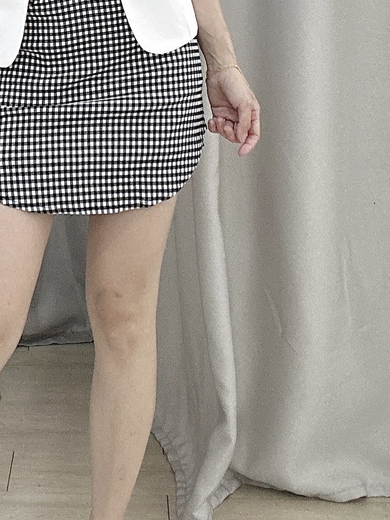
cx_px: 50
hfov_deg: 23.8
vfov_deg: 31.5
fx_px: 901
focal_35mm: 60
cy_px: 114
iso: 100
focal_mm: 2.69
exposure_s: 1/50
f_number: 1.9
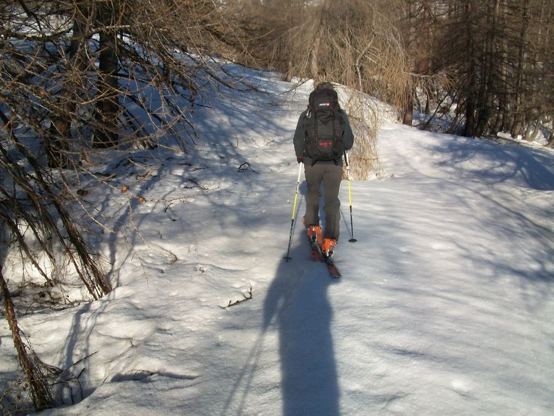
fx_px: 544
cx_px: 277
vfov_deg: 41.8
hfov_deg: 54.0
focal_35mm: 34
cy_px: 208
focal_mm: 5.7
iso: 80
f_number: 5.5
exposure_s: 1/400
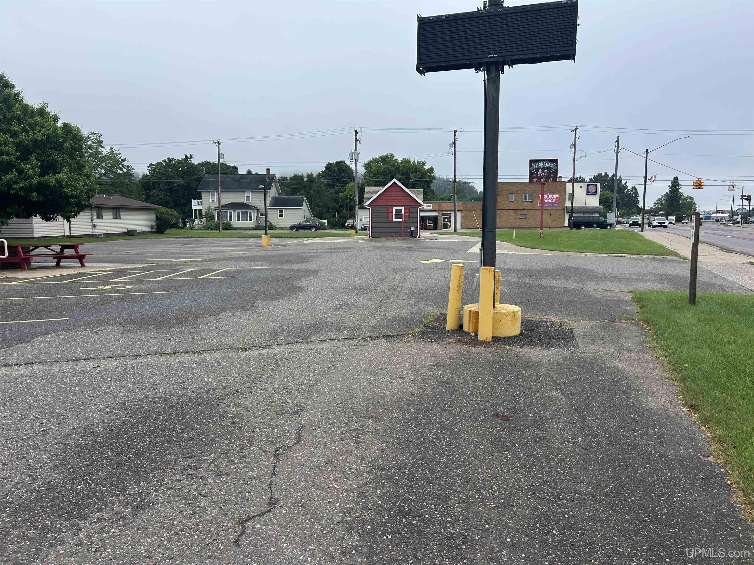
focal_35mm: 26
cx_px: 377
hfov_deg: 67.3
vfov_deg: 53.1
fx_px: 566
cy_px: 282
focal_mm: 5.7
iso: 50
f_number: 1.5
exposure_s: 1/1468
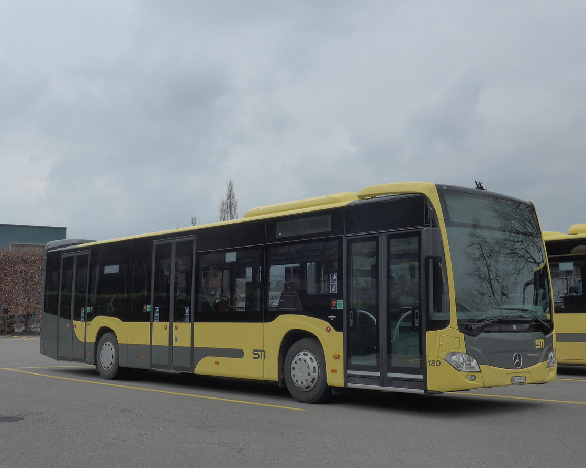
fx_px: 798
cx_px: 303
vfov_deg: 32.7
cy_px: 233
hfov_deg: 40.3
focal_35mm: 46
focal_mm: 9
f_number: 4.5
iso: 160
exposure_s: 1/800
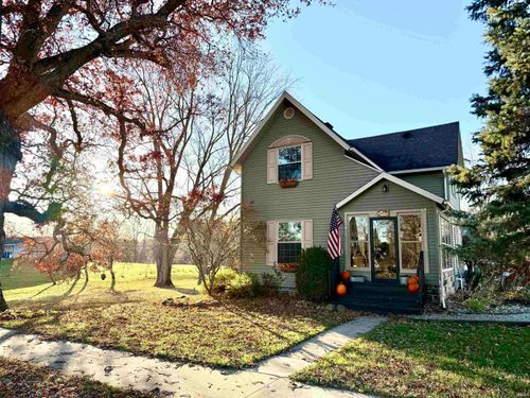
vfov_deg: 56.8
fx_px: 367
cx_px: 265
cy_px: 199
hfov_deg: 71.6
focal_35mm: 24
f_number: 1.78
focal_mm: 6.76
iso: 100
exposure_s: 1/2232
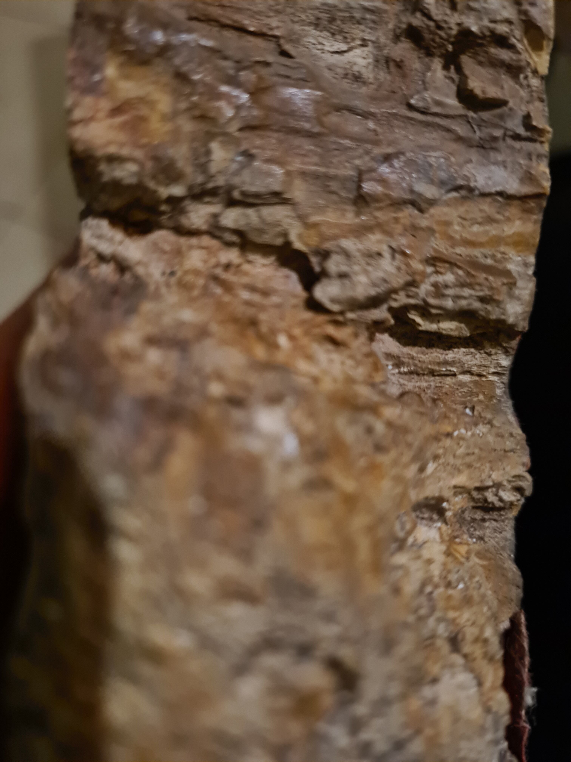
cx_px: 286
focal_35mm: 26
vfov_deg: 67.3
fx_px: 572
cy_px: 381
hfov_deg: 53.1
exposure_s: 1/25
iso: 800
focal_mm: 5.4
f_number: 1.8
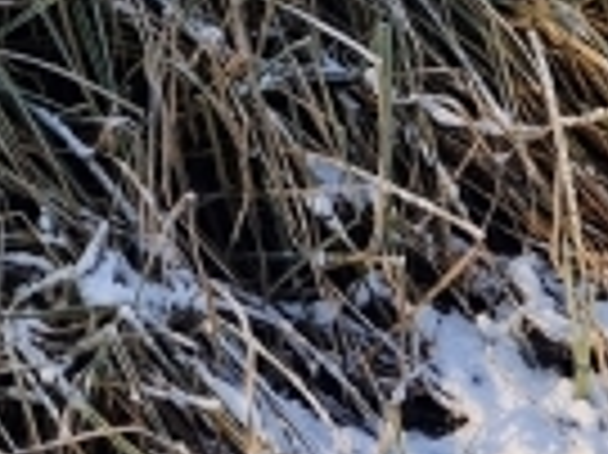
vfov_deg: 9.6
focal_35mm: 136
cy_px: -670
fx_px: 2387
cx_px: 45
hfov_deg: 14.4
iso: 50
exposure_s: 1/363
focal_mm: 5.4
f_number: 1.8
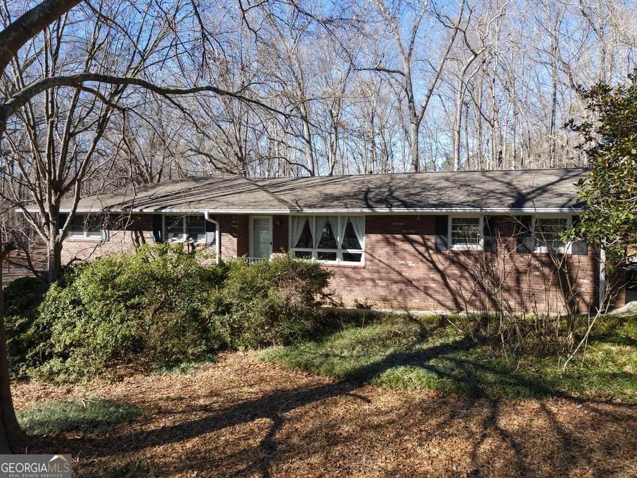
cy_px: 239
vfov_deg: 56.8
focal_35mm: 24
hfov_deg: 71.6
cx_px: 318
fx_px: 442
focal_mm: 8.67
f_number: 1.8
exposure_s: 1/725
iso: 100
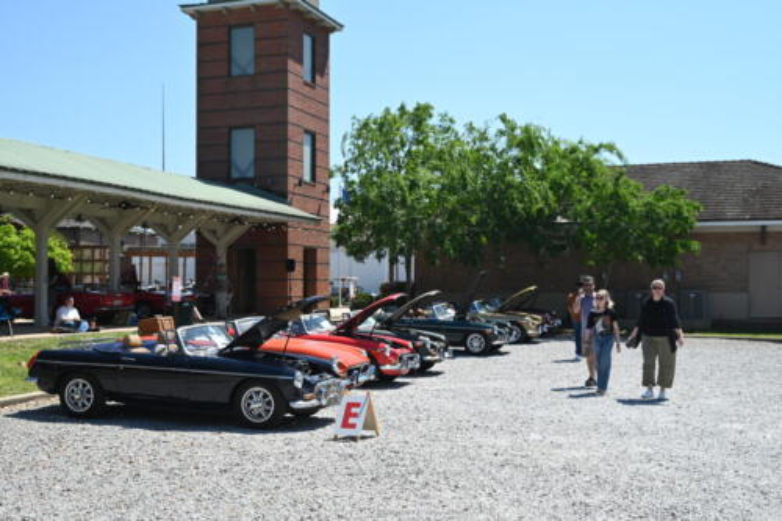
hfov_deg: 44.5
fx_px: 955
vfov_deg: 30.5
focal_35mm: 44
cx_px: 391
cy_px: 260
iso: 100
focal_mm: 44
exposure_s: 1/320
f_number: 6.3
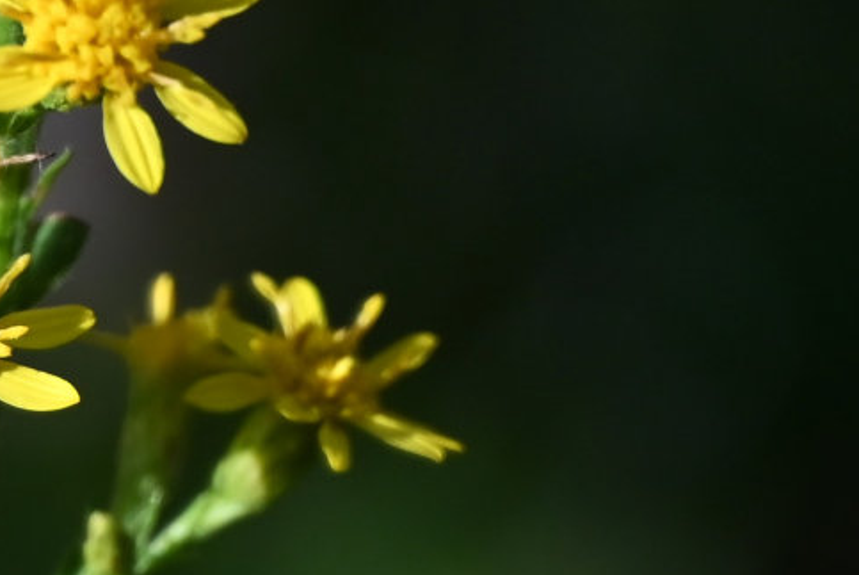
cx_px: -461
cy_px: 792
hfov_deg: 3.1
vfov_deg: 2.1
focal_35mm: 662
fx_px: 15810
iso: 640
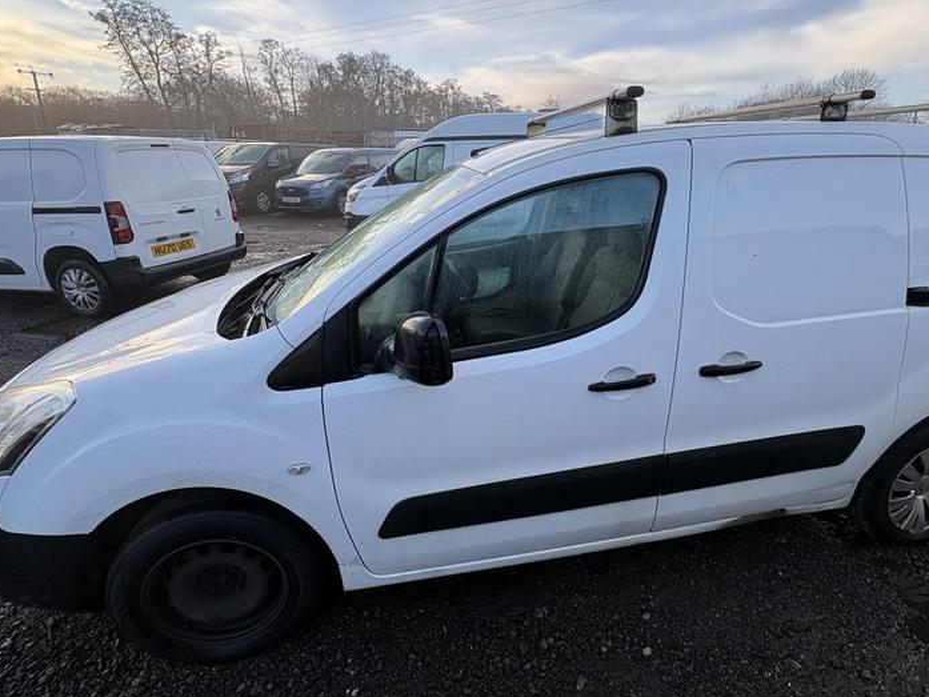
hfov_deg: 87.4
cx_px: 513
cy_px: 297
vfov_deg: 71.2
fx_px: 483
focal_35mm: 18
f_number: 2.2
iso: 50
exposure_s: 1/266
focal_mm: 2.22
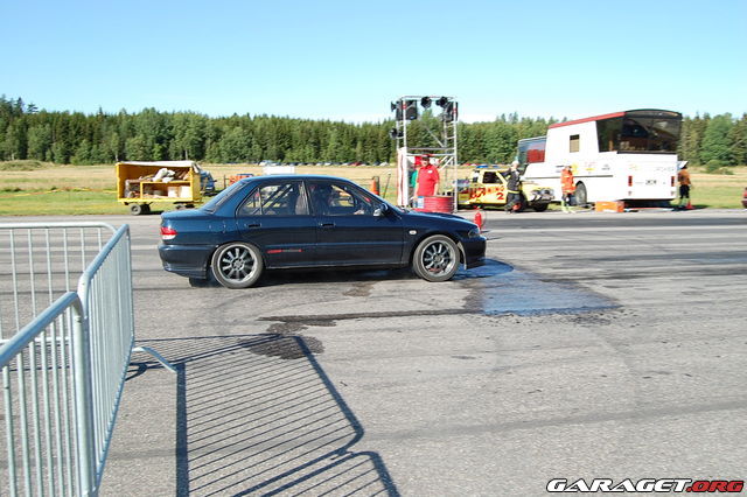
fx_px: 715
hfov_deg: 55.1
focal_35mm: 34
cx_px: 374
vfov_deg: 38.3
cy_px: 248
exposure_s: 1/250
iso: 200
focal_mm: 23
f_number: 8
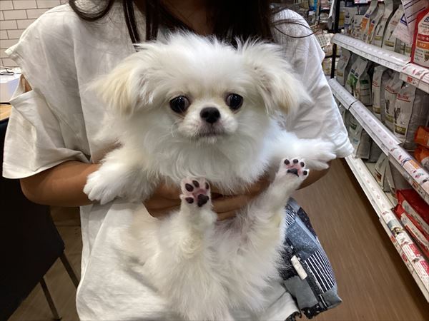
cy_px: 160
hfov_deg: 58.4
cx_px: 214
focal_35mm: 31
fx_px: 384
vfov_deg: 45.4
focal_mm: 3.3
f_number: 2.4
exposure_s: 1/50
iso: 125
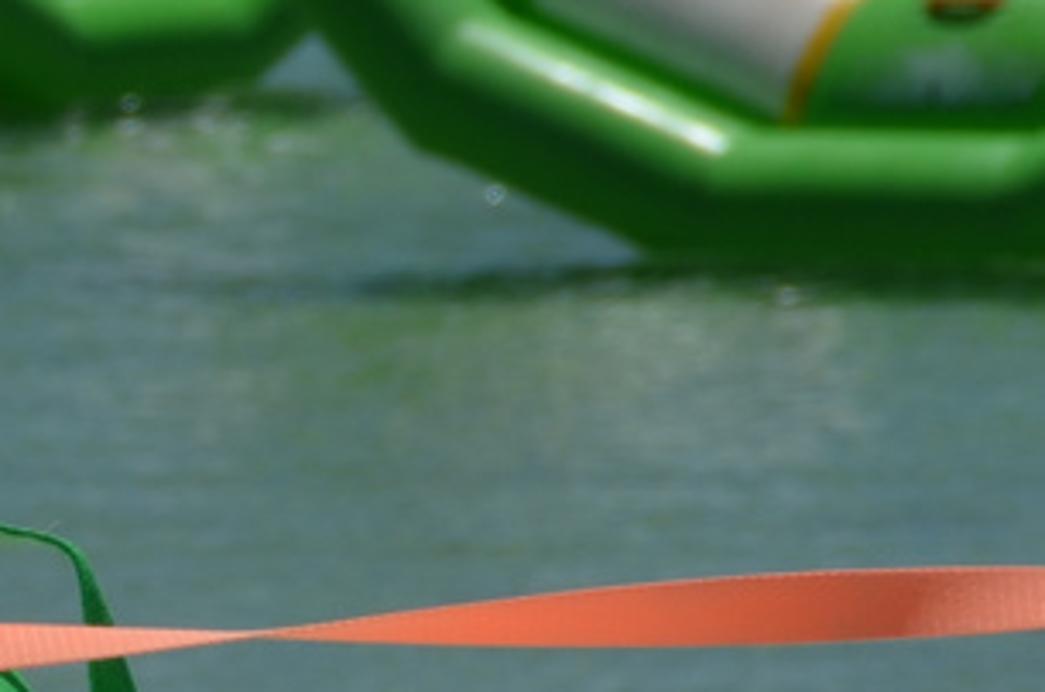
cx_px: -1711
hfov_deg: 1.9
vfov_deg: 1.3
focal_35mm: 1083
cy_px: 942
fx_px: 31362
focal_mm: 135
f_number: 11
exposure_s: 1/400
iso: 100
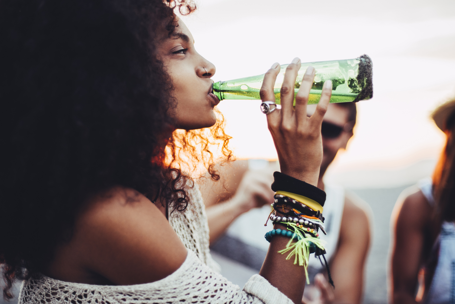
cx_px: 222
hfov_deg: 35.6
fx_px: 708
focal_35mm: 56
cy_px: 138
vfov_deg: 24.2
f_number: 1.8
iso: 500
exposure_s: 1/250
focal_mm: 50
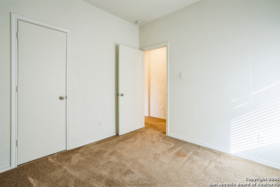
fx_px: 124
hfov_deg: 96.7
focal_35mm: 16
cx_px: 140
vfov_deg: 73.8
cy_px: 94
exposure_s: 1/8
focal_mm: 16
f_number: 8
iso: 250
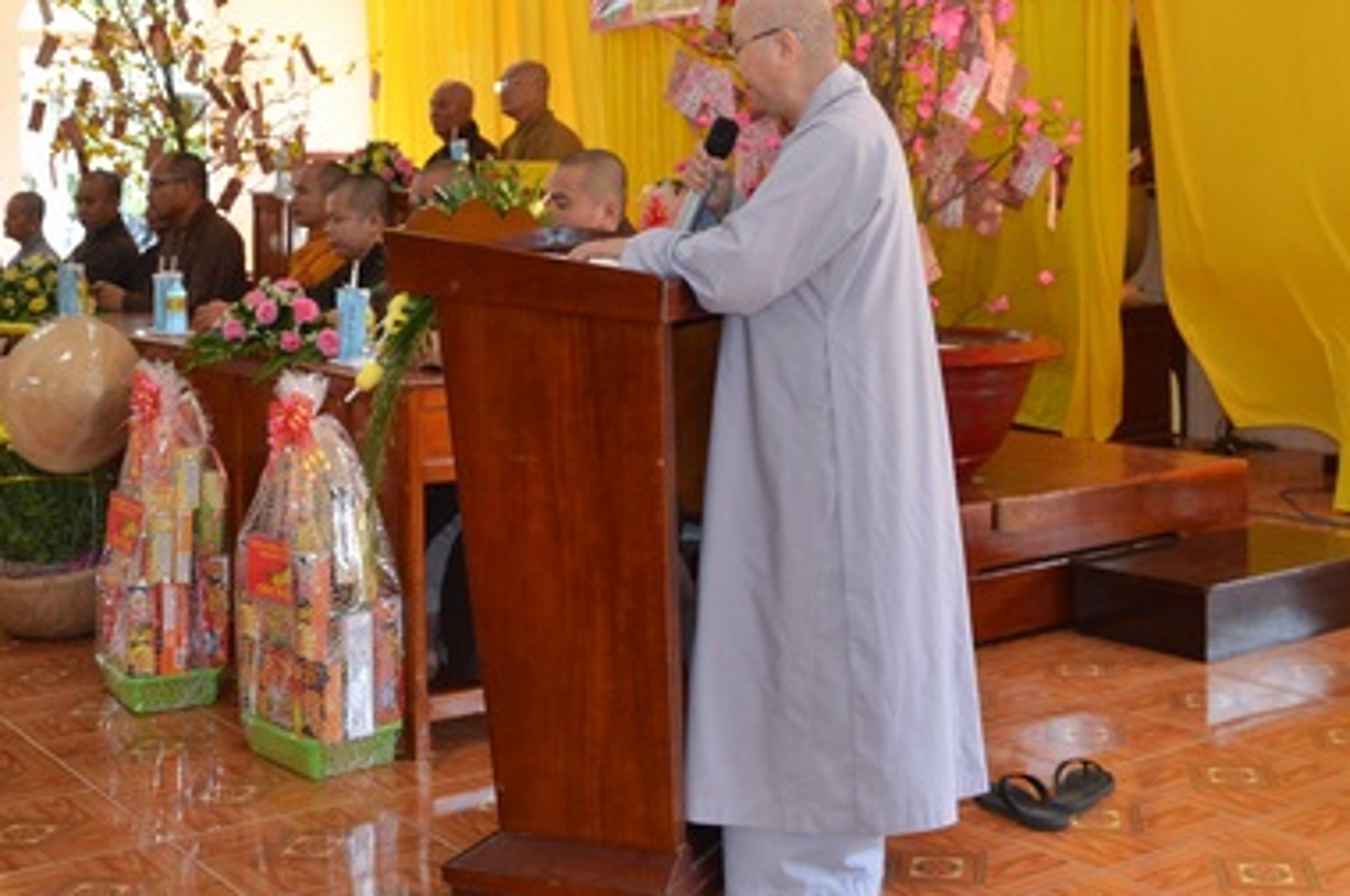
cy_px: 176
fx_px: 2016
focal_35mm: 54
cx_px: 806
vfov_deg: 24.6
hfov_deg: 36.9
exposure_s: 1/200
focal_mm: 21
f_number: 5
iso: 1000
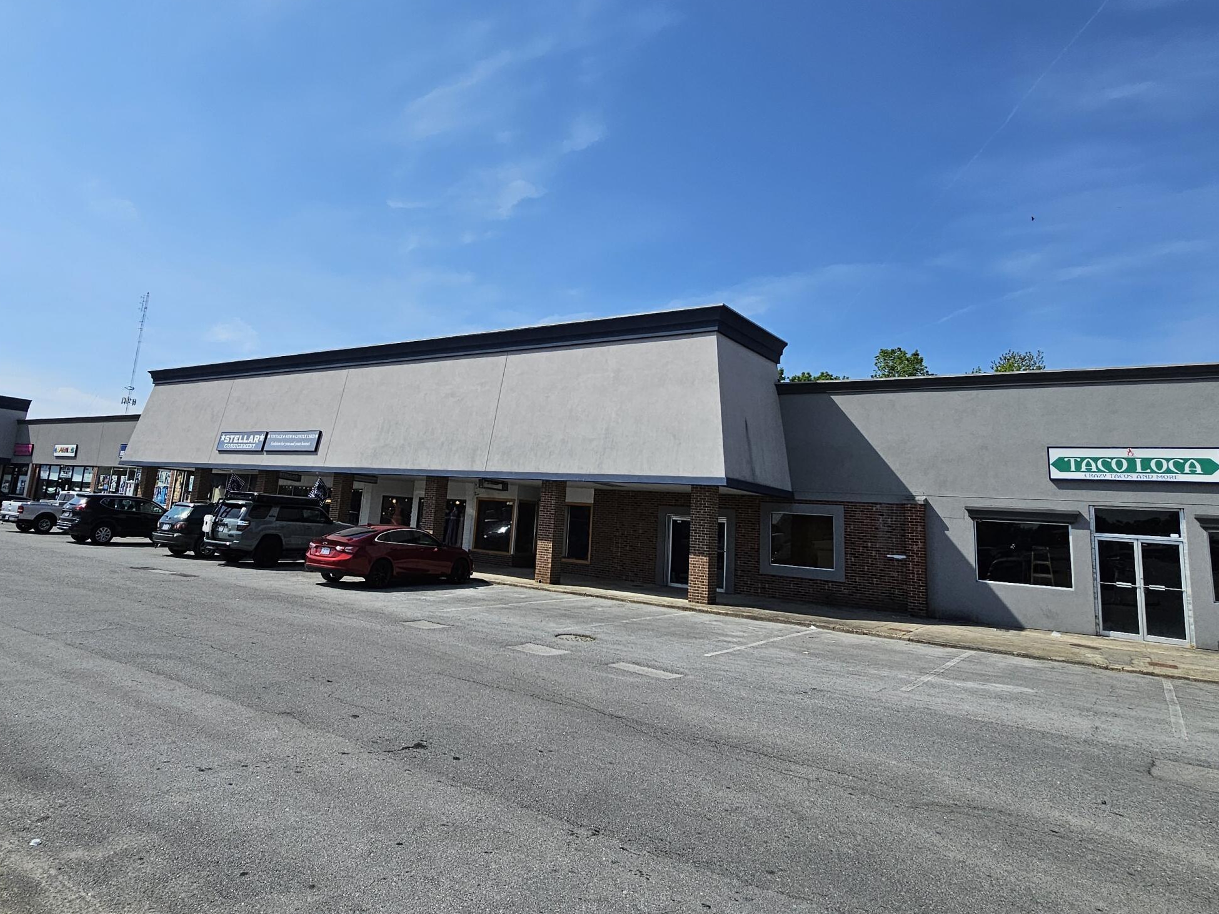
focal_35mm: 20
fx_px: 704
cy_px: 375
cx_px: 539
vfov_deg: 65.5
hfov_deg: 81.4
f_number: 2.2
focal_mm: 2.2
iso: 50
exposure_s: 1/4469
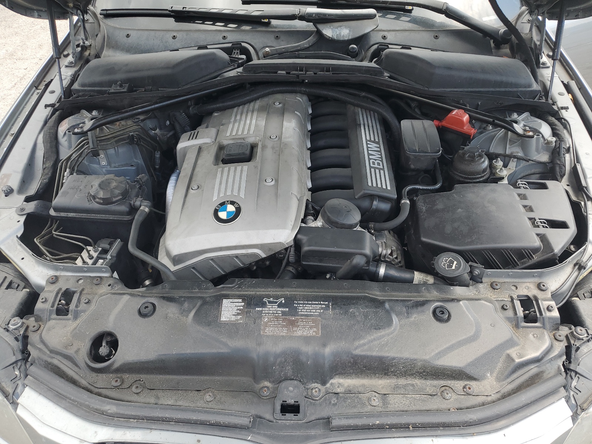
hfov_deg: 67.3
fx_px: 445
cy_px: 222
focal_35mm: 26
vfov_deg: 53.1
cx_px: 296
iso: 50
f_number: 1.5
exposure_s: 1/455
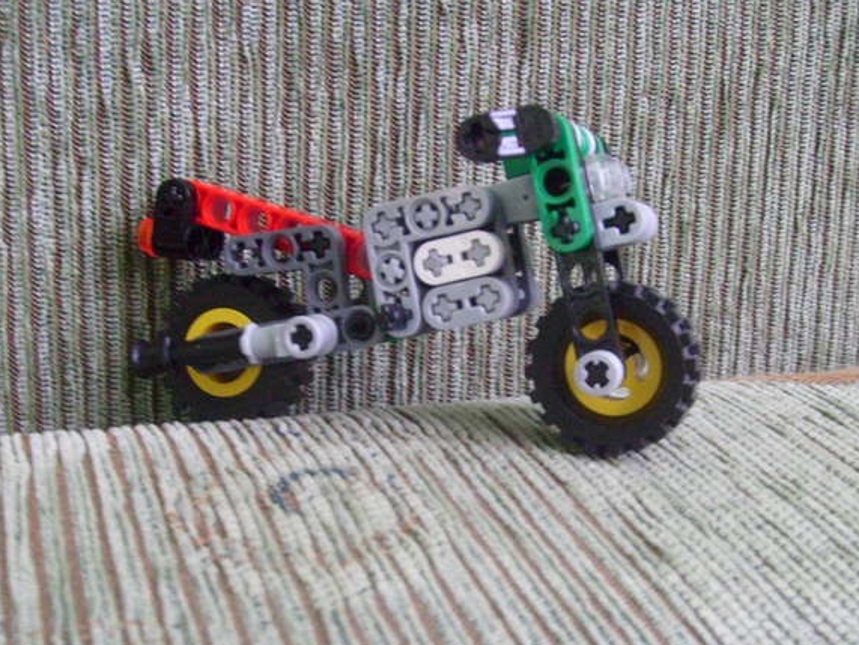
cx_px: 453
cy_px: 383
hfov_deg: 38.9
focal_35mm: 49
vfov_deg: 29.6
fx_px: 1217
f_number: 2.8
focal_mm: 5.8
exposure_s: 1/20
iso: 200
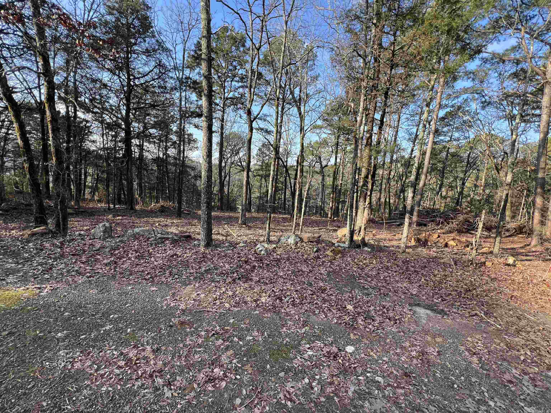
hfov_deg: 106.2
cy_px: 206
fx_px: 207
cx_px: 276
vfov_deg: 89.9
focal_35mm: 13
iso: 32
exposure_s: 1/240
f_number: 1.8
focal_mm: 1.57
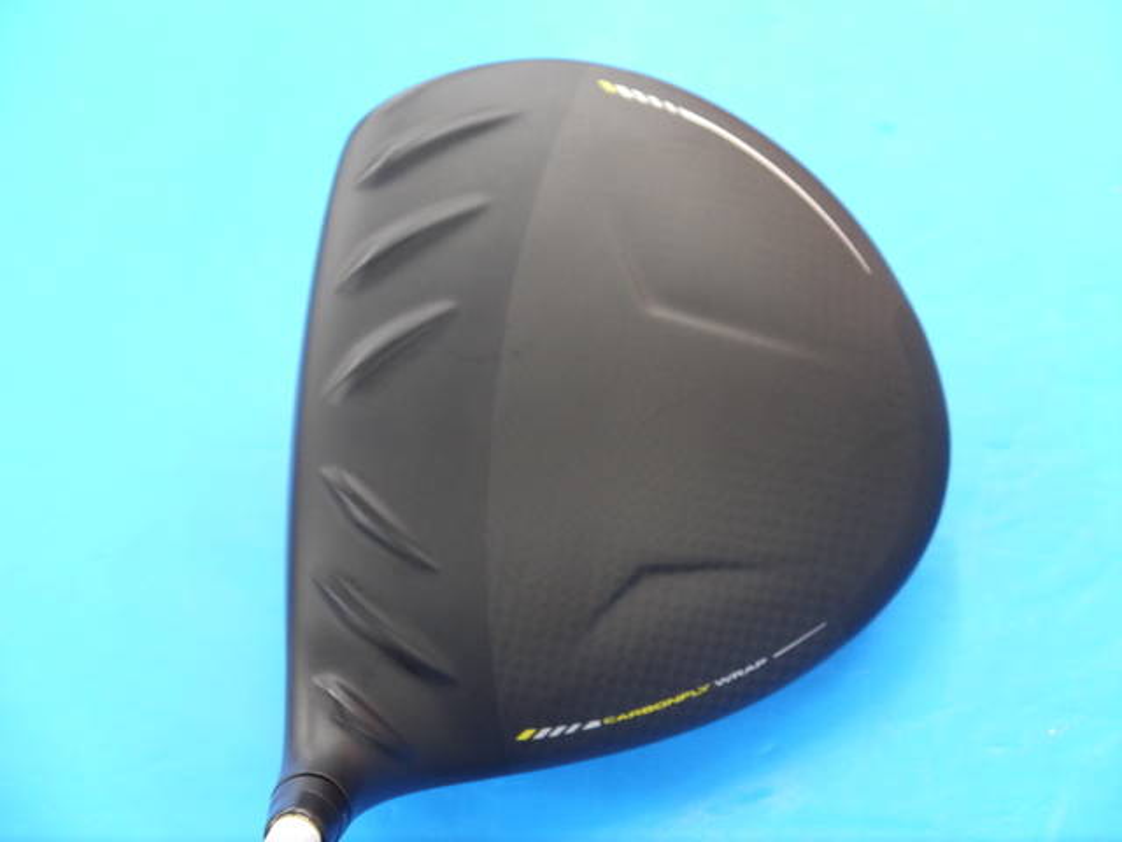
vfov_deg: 17.6
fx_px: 2723
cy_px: 421
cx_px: 561
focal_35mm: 84
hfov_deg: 23.3
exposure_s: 1/40
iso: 800
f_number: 5.6
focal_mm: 42
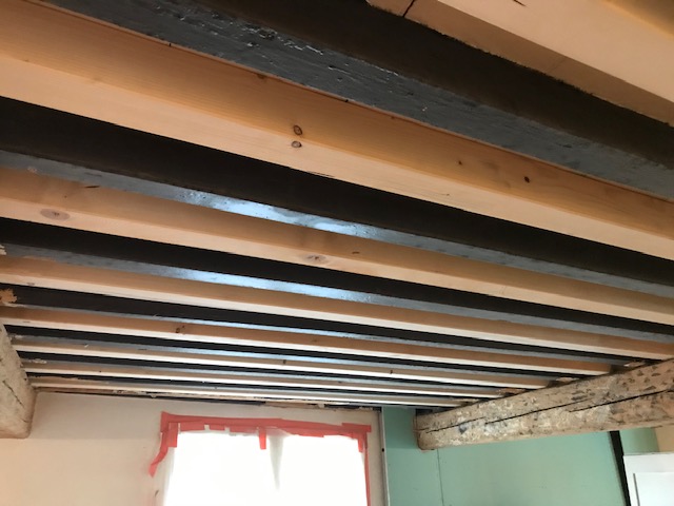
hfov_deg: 63.4
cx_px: 337
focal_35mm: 28
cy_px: 253
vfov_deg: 49.7
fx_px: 545
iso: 80
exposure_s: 1/5
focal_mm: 3.99
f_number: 1.8
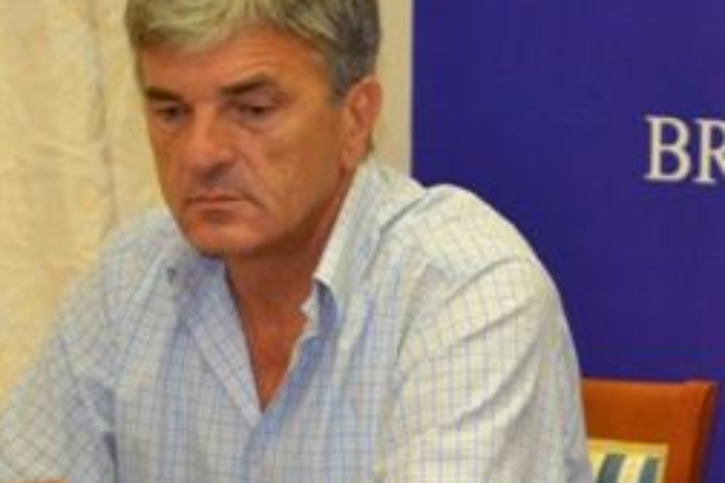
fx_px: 4214
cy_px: 309
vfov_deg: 6.6
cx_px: 725
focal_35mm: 209
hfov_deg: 9.8
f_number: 5.6
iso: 1400
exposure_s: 1/60
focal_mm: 55
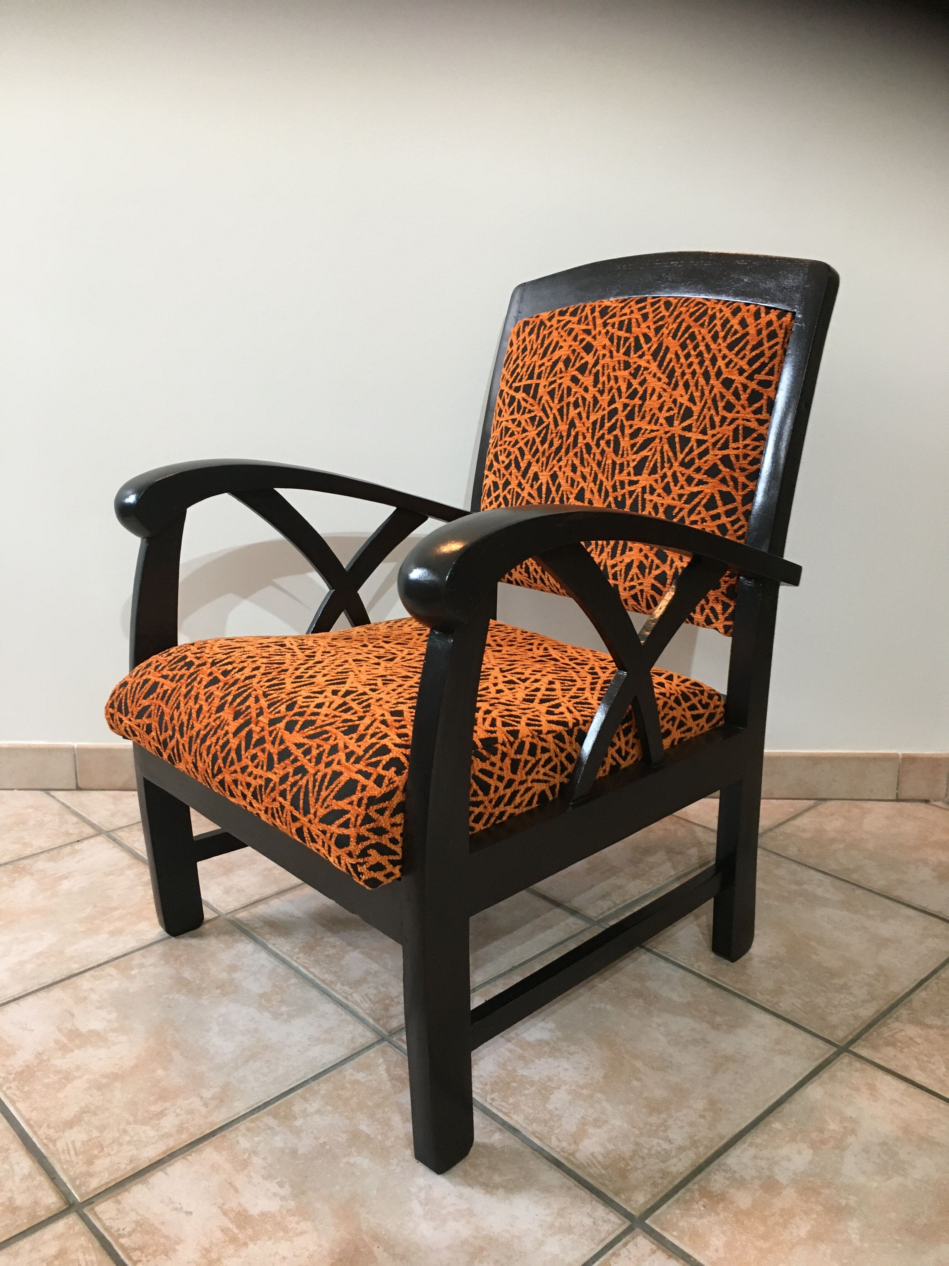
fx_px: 1060
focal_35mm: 29
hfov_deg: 48.2
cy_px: 633
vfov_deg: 61.7
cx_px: 474
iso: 160
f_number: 2.2
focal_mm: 4.15
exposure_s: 1/33
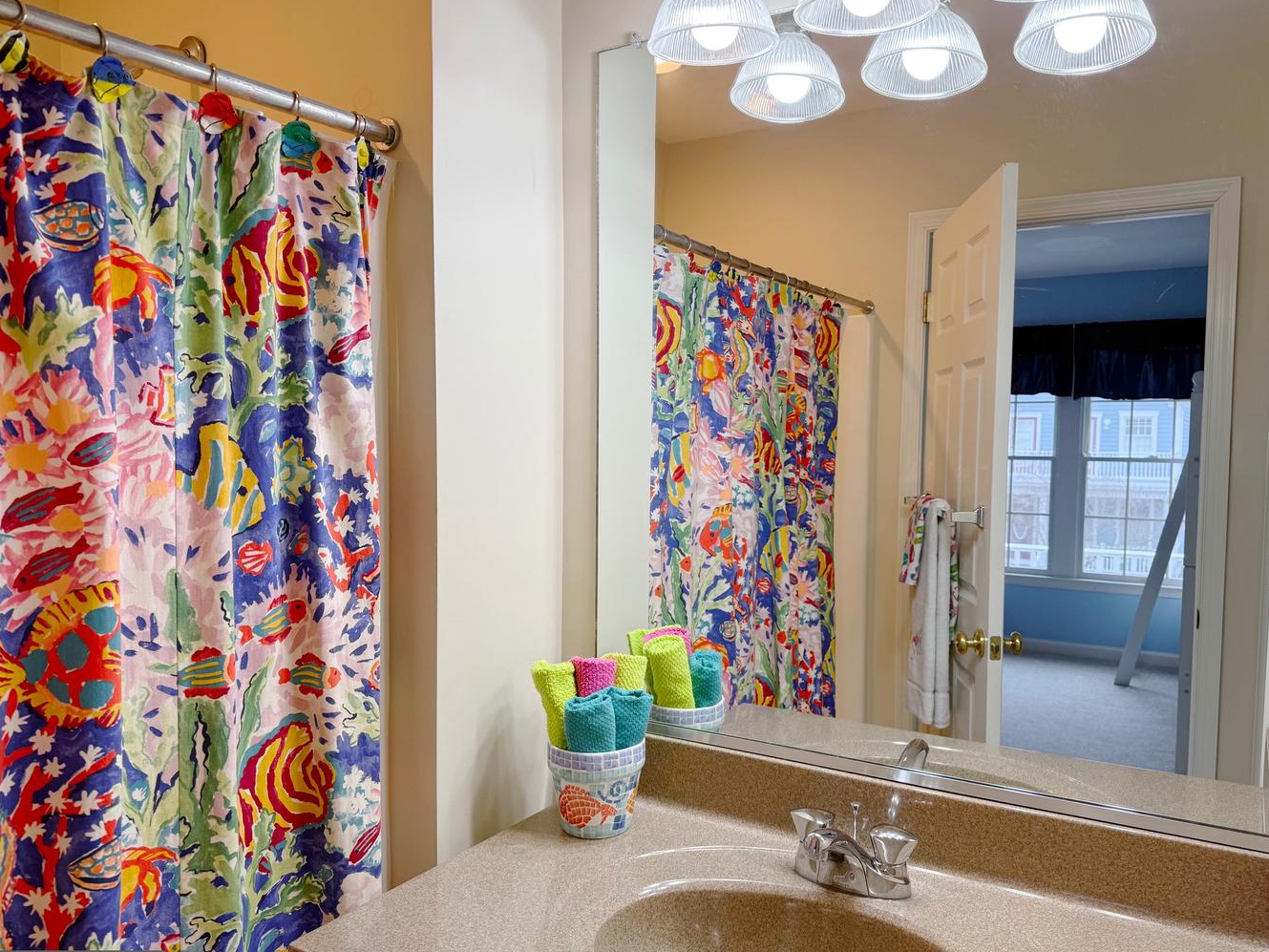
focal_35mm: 26
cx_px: 686
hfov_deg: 67.2
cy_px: 490
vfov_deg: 53.1
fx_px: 953
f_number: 1.78
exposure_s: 1/120
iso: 64
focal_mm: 6.76
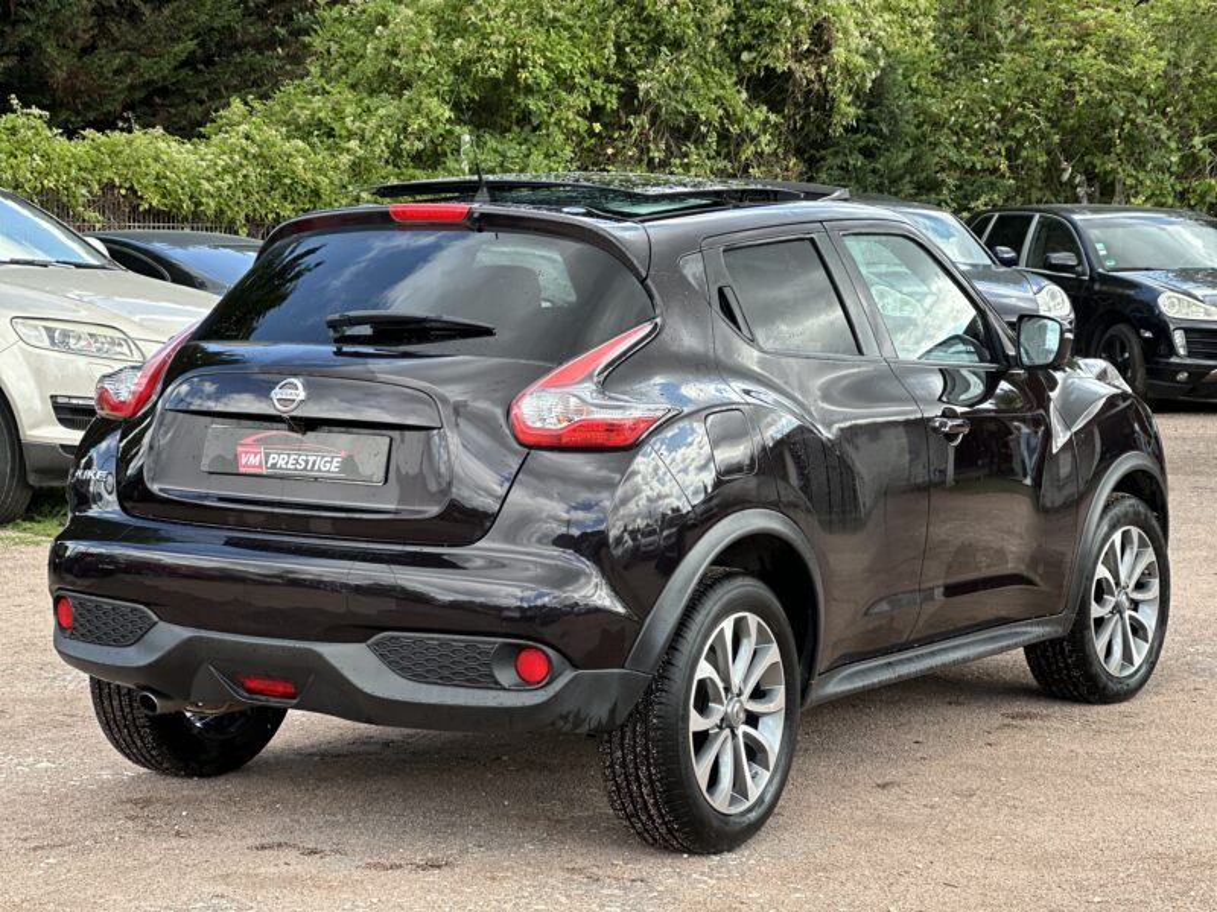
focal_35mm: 77
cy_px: 456
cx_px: 608
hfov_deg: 25.3
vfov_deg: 19.1
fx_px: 2707
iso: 40
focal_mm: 9
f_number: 2.8
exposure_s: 1/121
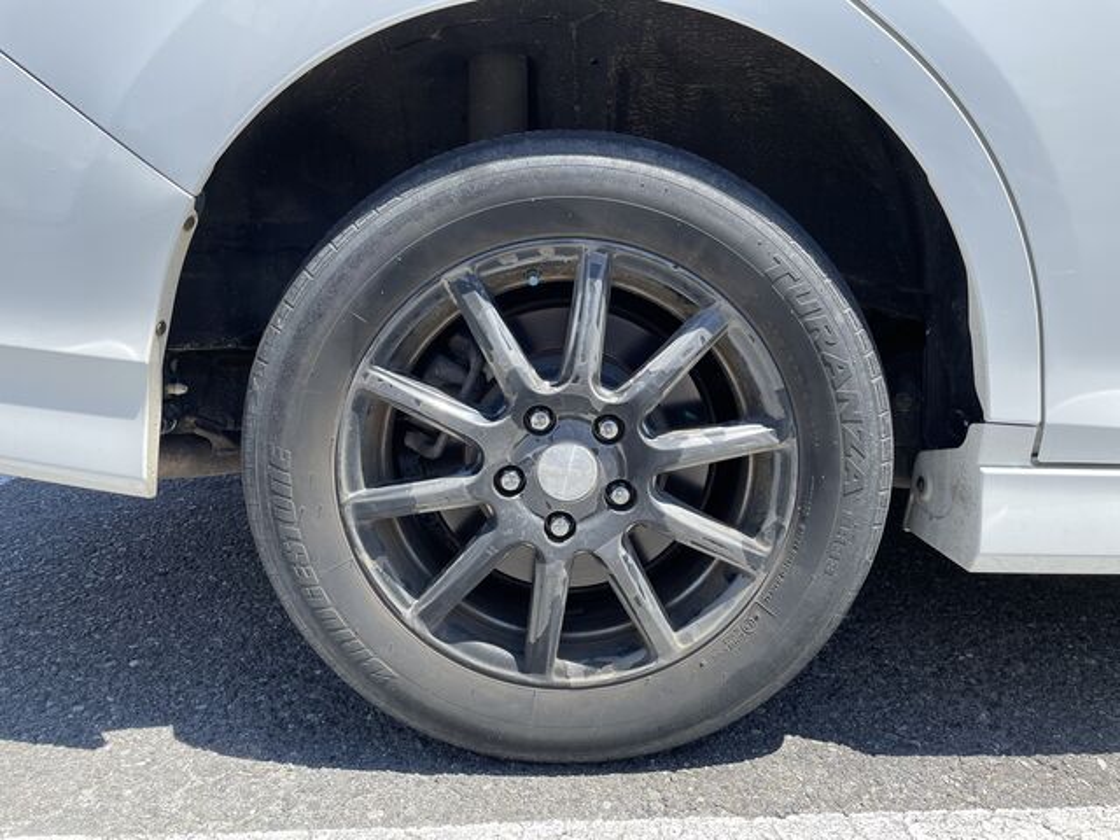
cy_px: 420
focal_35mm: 26
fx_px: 841
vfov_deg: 53.1
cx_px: 560
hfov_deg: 67.3
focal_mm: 4.2
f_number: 1.6
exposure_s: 1/963
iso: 32
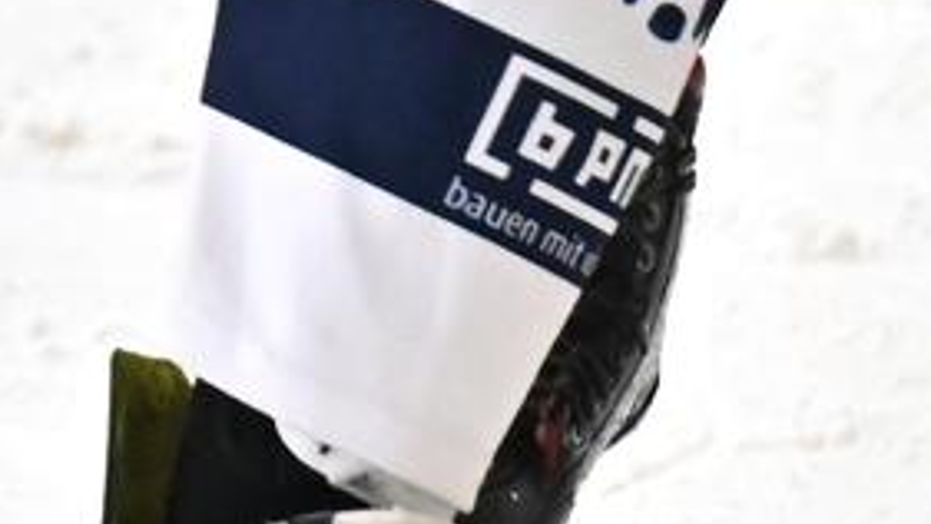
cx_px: -2124
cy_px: -1162
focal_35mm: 2149
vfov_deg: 0.6
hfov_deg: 1.0
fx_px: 53046
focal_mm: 200
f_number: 2.8
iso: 4000
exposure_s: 1/1000
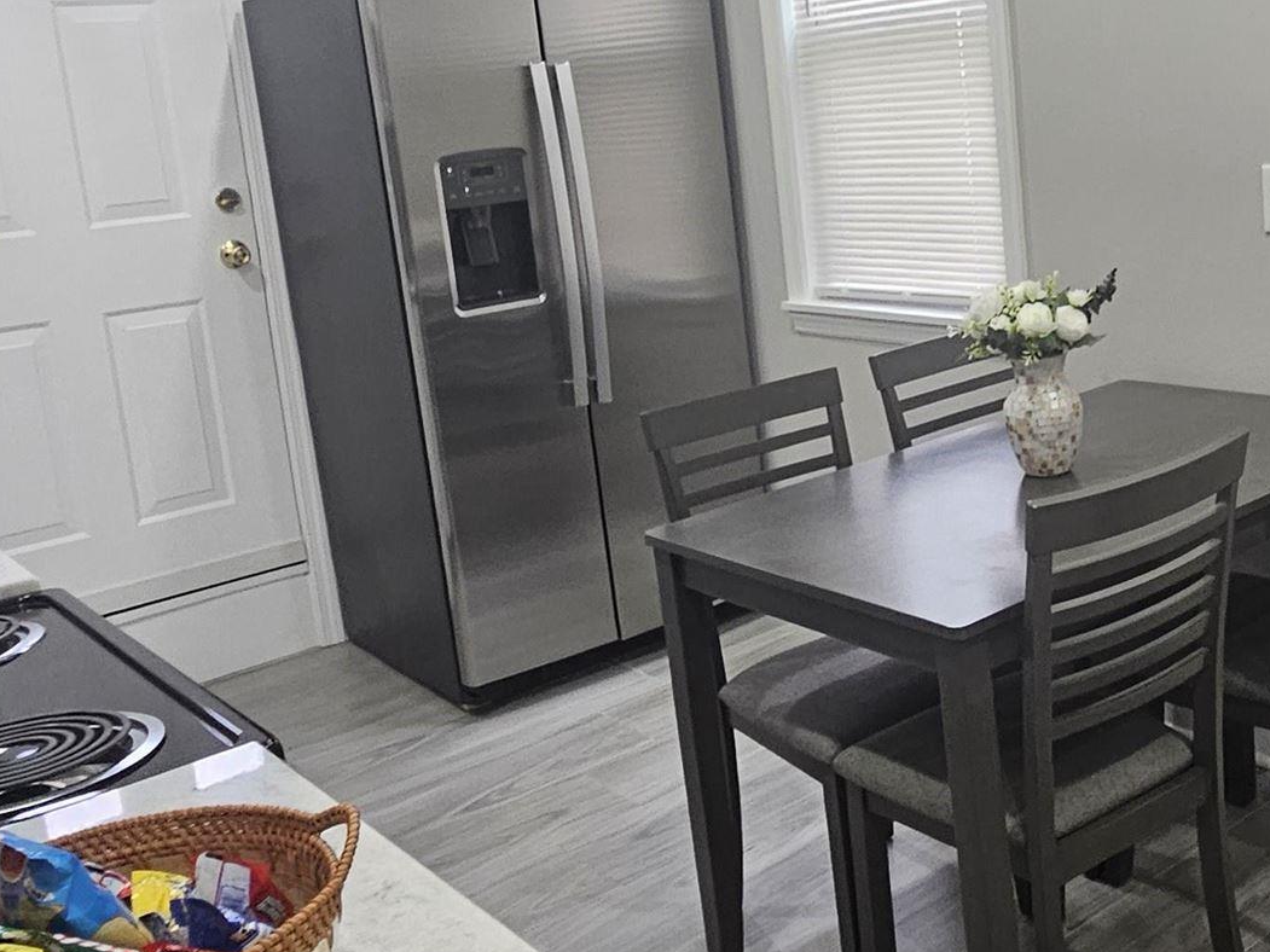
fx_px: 1394
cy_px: 347
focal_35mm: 38
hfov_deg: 47.3
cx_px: 936
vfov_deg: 37.4
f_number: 2.2
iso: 200
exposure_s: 1/60
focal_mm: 2.2
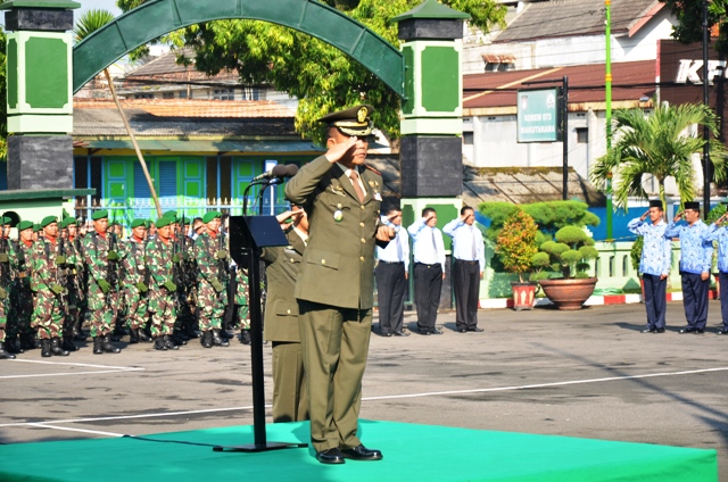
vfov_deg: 11.4
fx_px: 2422
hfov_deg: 17.1
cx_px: 364
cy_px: 241
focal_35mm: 120
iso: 100
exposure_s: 1/125
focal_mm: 80
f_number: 6.3
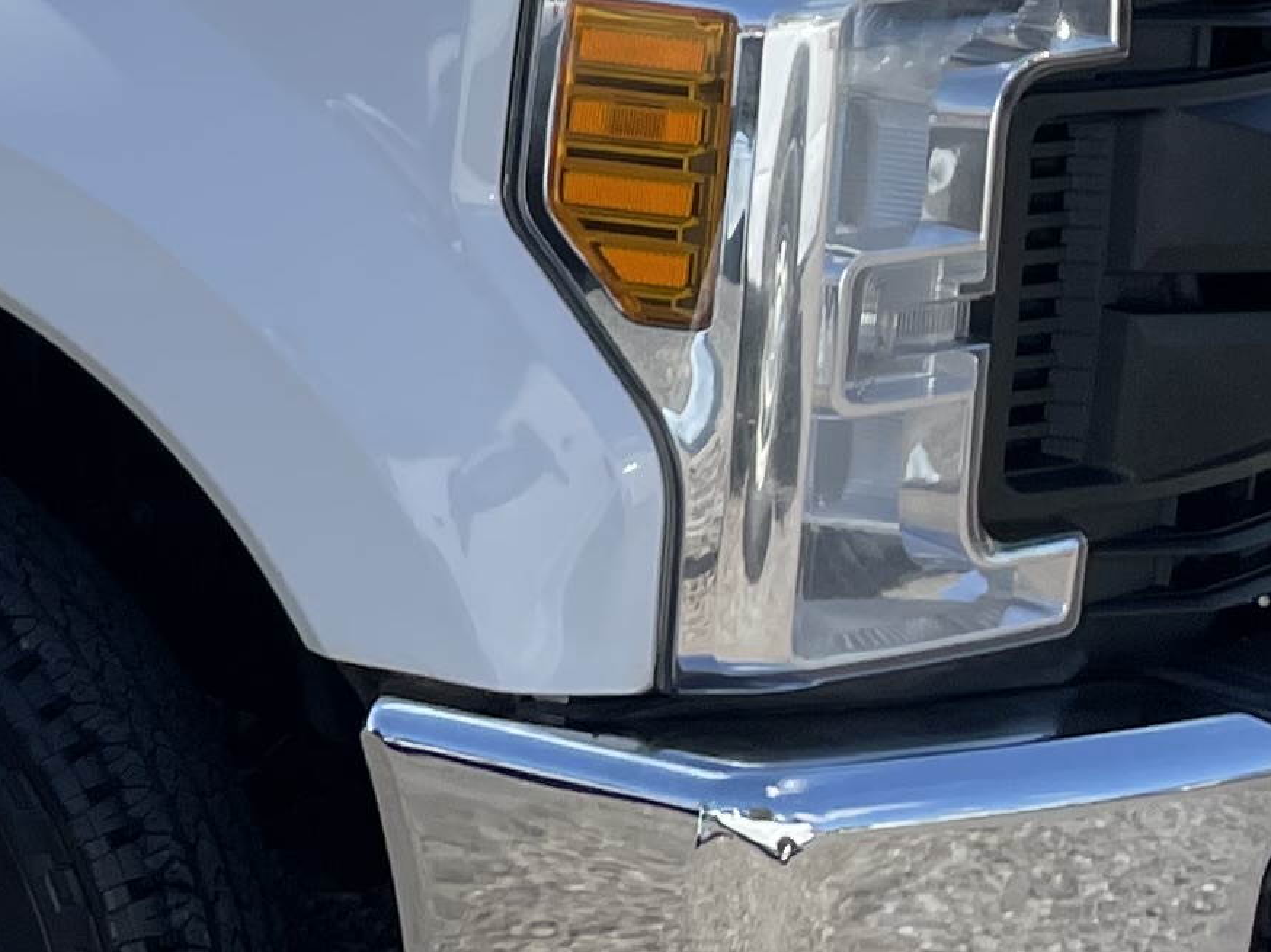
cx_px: -1355
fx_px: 4405
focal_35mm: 120
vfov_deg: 12.2
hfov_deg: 13.7
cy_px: 47
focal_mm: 4.2
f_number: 1.6
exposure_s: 1/2618
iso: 32
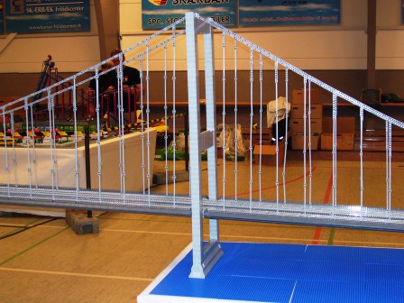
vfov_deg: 26.1
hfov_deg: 34.3
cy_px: 152
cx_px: 202
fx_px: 654
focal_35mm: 56
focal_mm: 9.4
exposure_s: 1/60
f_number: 3.4
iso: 160
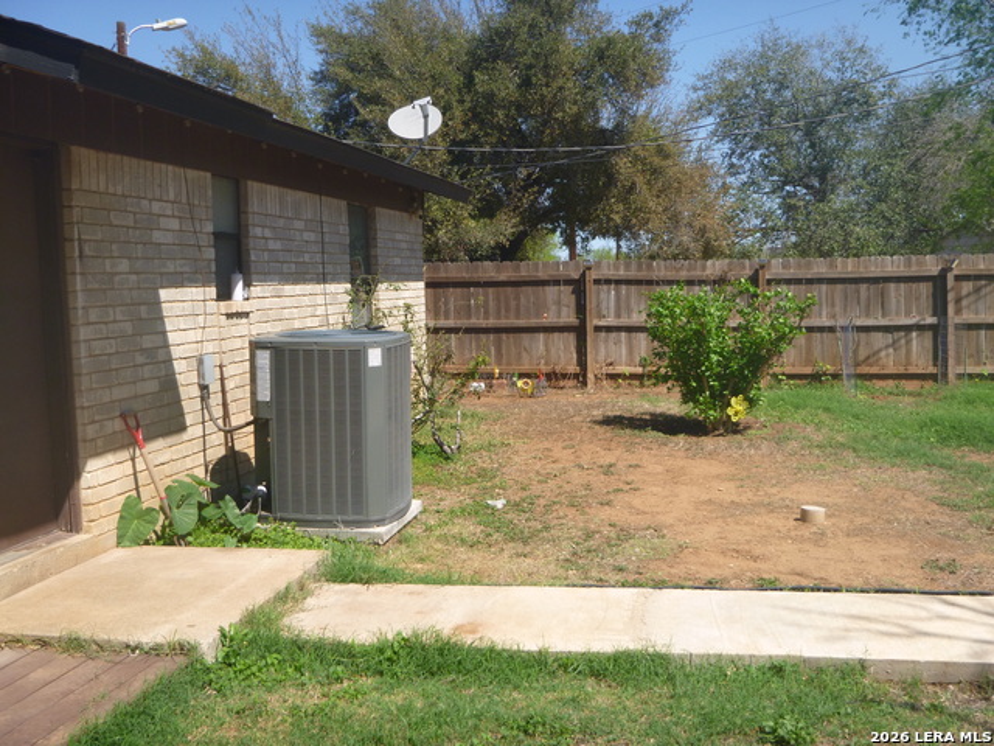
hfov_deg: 49.0
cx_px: 497
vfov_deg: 37.7
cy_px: 373
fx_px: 1091
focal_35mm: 38
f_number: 4.5
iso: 100
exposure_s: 1/320
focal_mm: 6.8
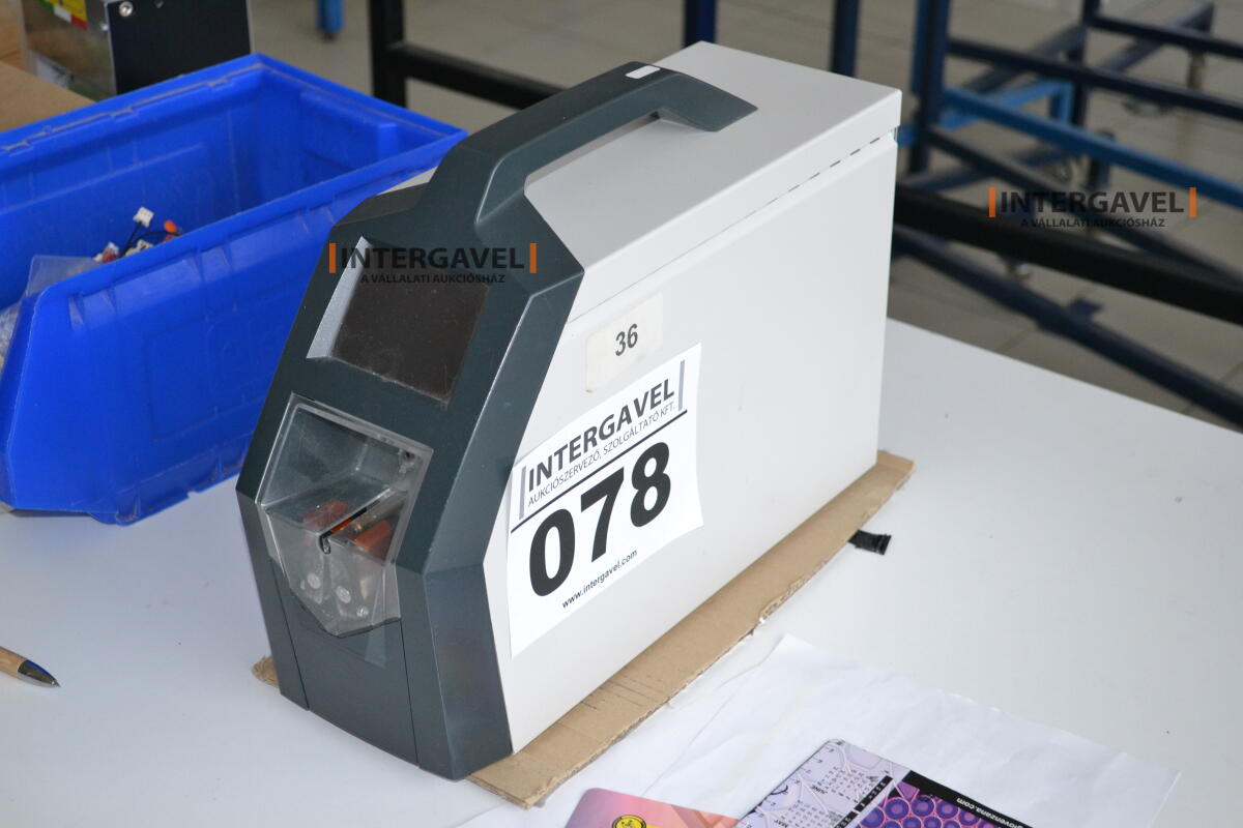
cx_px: 622
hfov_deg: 35.1
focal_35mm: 57
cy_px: 414
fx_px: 1968
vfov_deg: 23.8
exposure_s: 1/60
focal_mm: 38
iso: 1100
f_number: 5
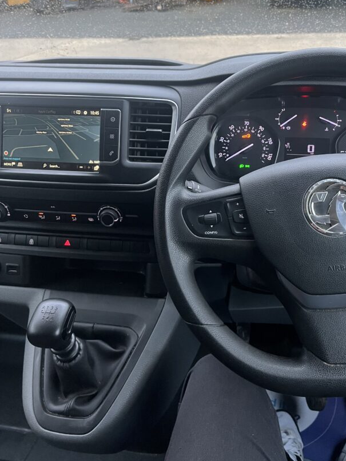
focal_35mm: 33
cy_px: 177
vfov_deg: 54.8
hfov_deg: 42.6
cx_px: 215
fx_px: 440
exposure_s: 1/60
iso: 320
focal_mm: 5.1
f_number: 1.6
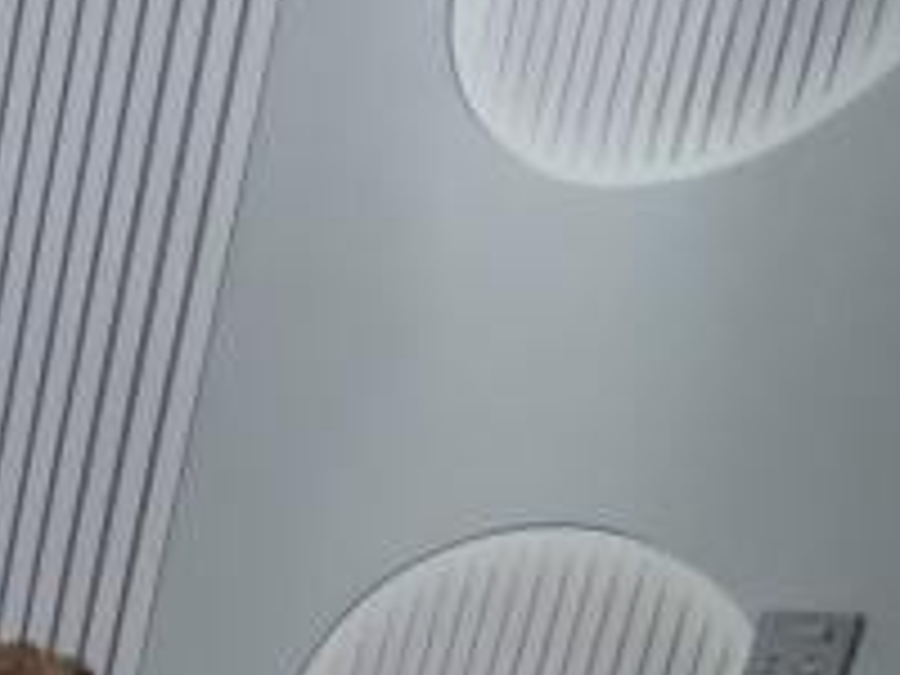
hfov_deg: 20.7
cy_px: 1134
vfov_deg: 18.9
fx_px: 1664
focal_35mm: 64
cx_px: -734
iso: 250
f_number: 2.2
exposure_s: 1/25
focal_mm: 1.68
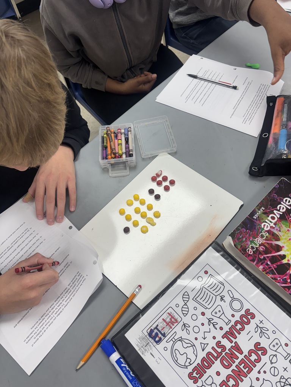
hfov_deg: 53.1
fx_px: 291
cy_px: 194
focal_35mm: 26
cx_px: 146
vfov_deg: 67.3
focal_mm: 5.96
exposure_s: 1/120
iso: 64
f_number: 1.6
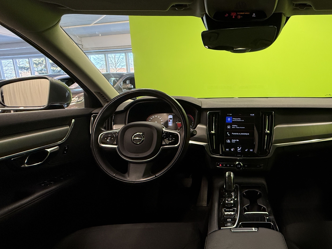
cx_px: 236
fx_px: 192
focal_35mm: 20
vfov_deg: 66.0
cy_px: 123
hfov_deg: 77.5
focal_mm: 2.22
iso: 250
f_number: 2.2
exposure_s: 1/100
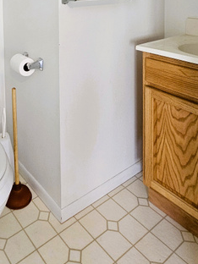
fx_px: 244
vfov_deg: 46.6
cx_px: 53
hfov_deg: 43.0
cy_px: -5
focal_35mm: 32
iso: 400
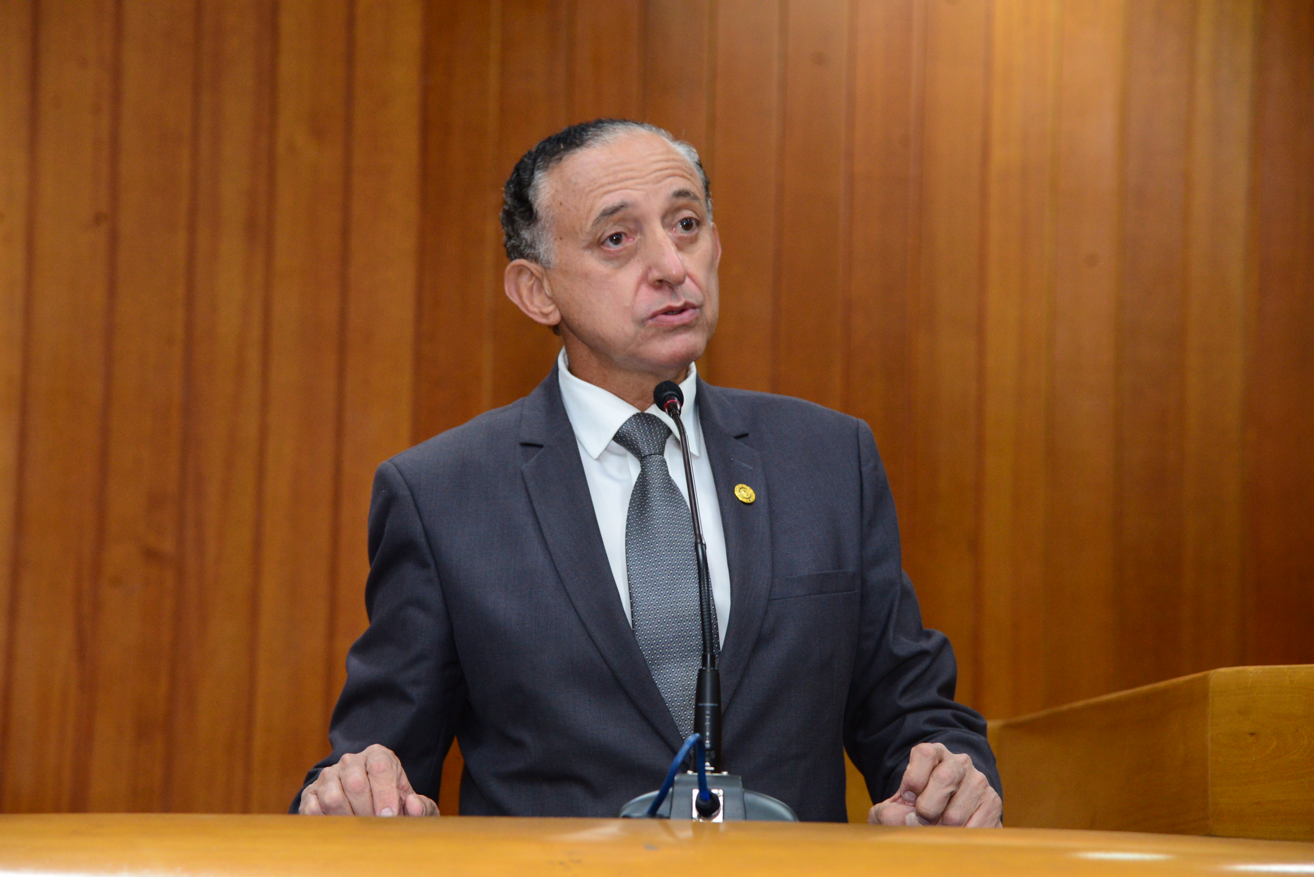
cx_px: 657
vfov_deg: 11.4
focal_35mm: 120
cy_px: 438
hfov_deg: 17.1
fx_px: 4381
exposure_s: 1/60
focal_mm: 120
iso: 2500
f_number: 5
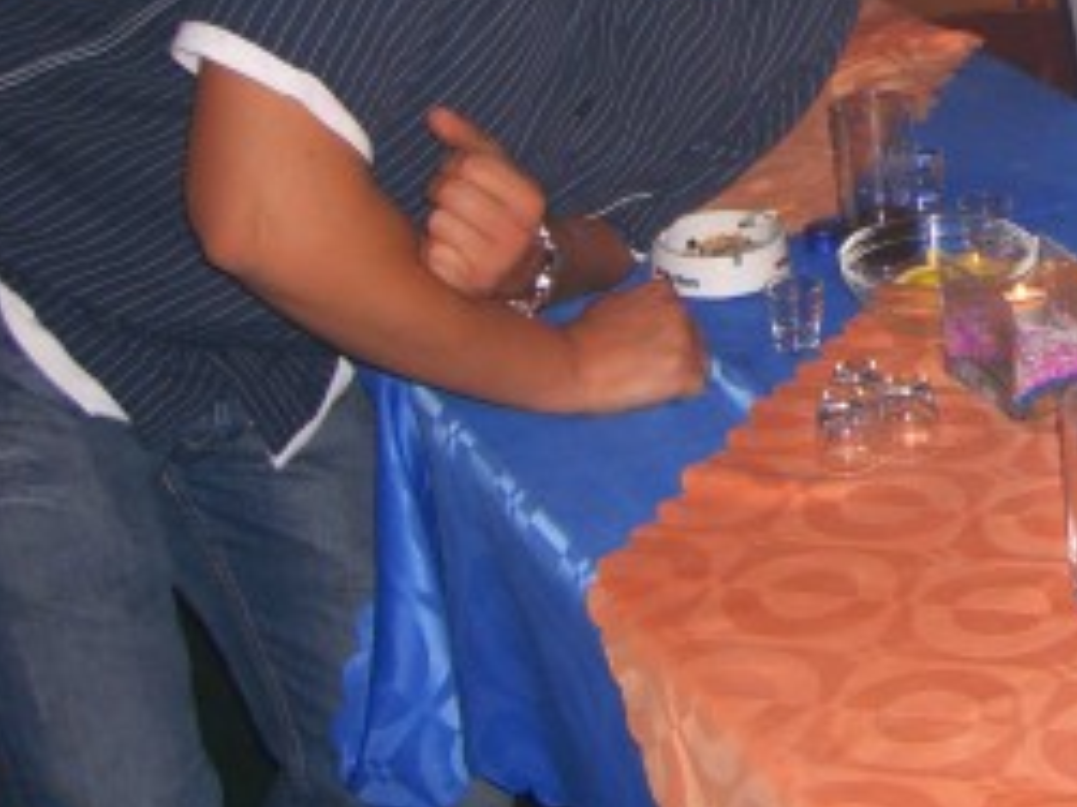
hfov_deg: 20.3
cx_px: 1253
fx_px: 2830
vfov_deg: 16.0
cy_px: 82
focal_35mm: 91
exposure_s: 1/60
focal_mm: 7.9
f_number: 2.8
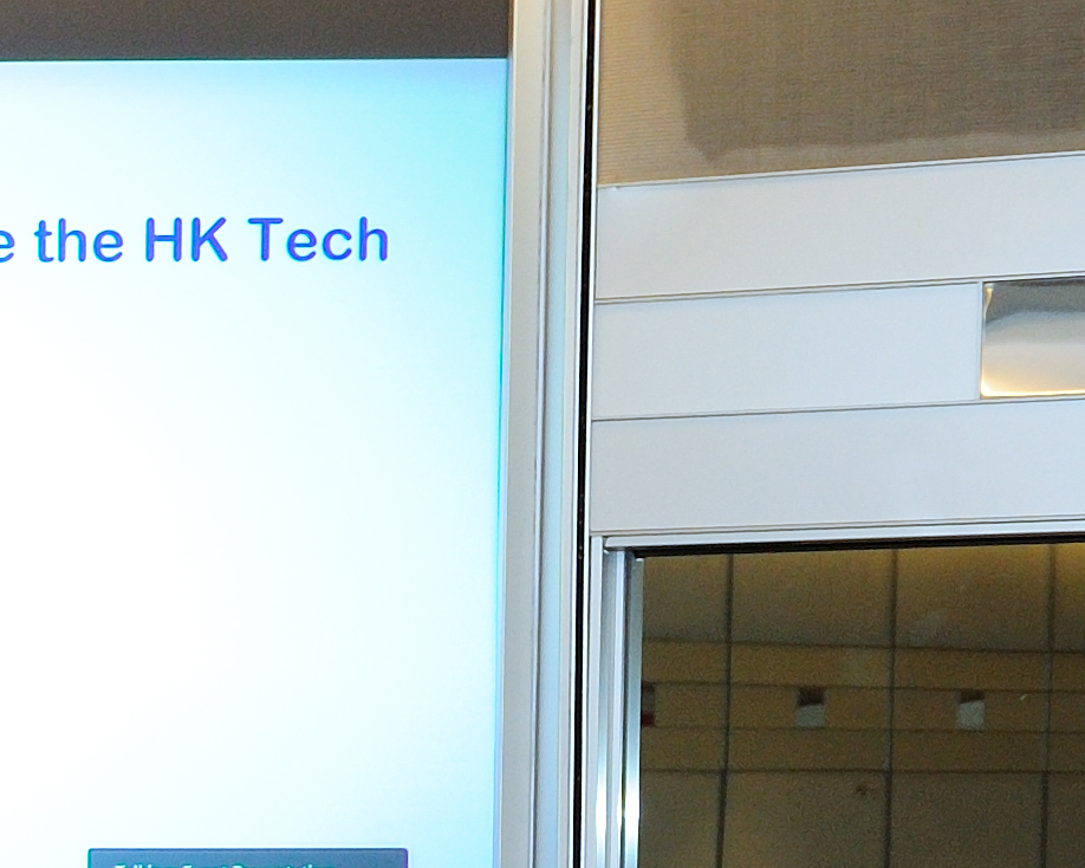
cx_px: -1373
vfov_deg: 8.8
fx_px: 5586
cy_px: 1075
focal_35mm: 174
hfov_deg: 9.9
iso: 800
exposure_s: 1/60
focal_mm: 40
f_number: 5.6
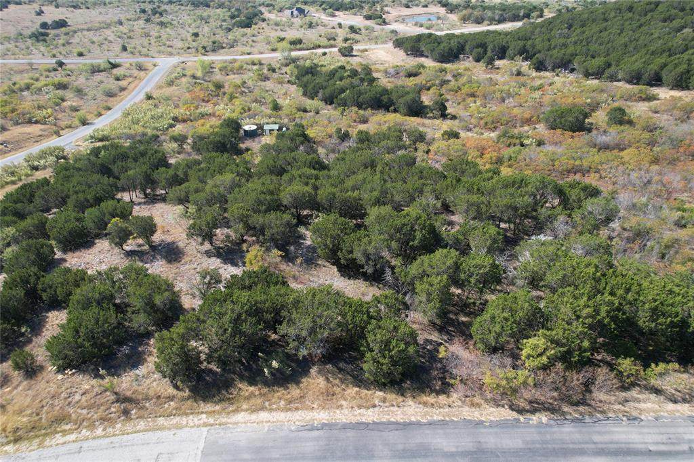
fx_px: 424
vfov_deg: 57.2
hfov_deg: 78.6
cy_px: 231
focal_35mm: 22
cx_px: 347
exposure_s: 1/725
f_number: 2.8
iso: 100
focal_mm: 8.38
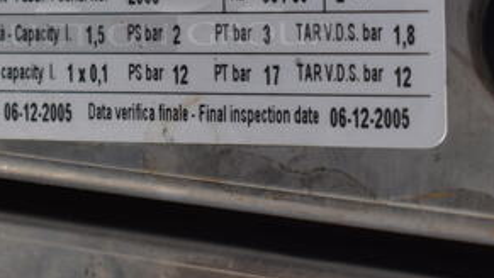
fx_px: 1297
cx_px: 158
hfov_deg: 21.5
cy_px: -37
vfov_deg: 12.0
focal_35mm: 99
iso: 640
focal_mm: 30
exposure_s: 1/50
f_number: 4.2
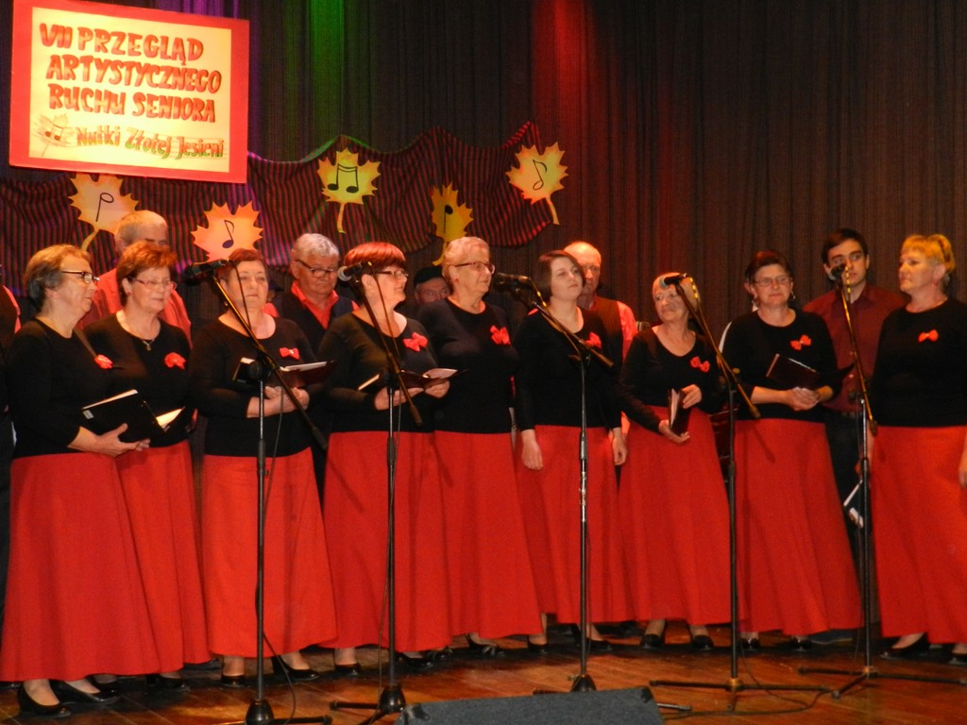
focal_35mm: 60
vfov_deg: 24.4
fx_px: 1676
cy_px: 362
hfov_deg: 32.2
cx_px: 484
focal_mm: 10.7
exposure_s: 1/30
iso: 800
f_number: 4.6
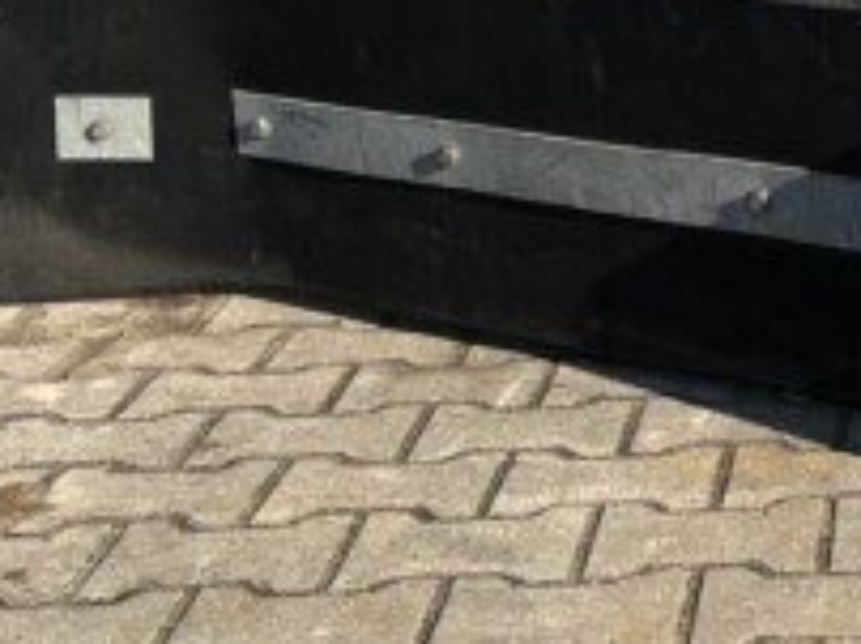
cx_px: 1142
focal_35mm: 103
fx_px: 2559
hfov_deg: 17.8
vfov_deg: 13.5
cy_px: -328
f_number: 1.6
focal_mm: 5.1
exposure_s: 1/2268
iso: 50
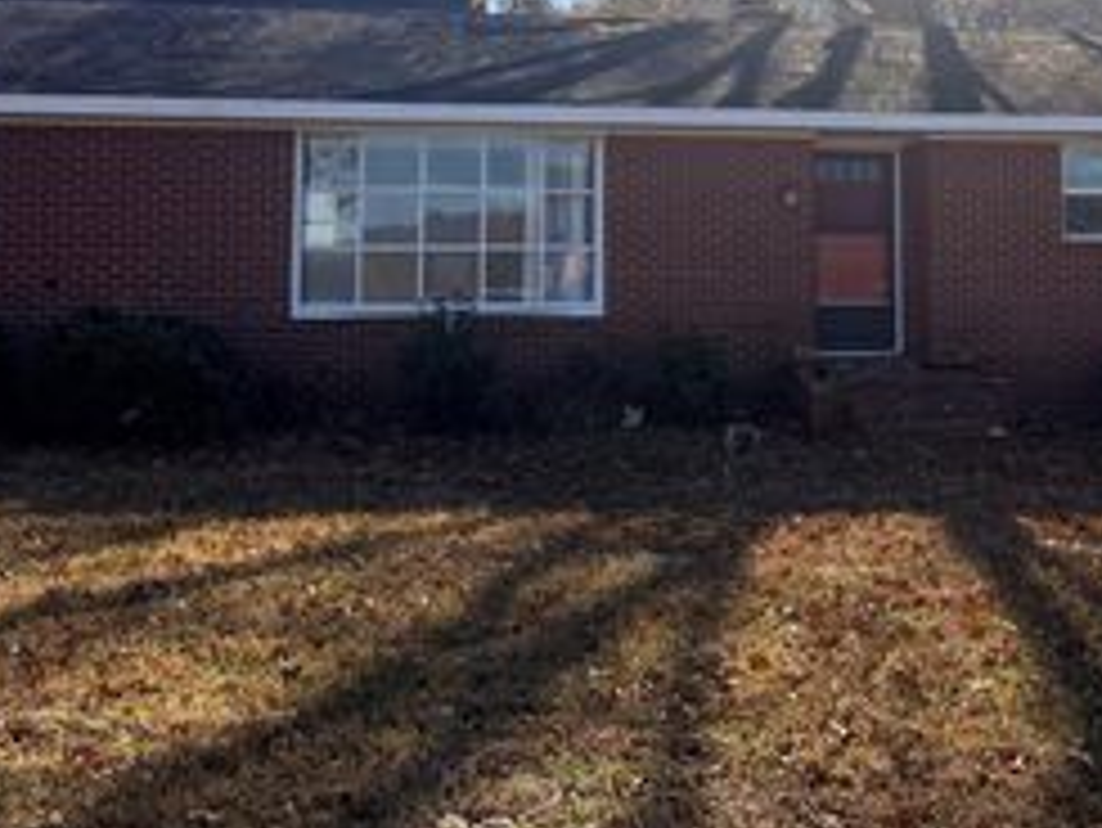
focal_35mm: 49
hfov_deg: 38.6
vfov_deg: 29.1
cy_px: 169
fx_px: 1561
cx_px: 702
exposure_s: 1/5319
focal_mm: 6.76
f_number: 1.78
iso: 100
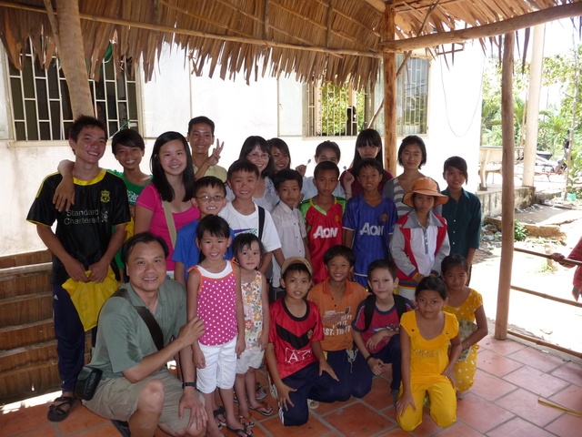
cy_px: 218
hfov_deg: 63.4
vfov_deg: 49.7
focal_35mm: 28
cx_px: 291
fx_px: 471
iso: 200
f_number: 3.3
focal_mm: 4.7
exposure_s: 1/250
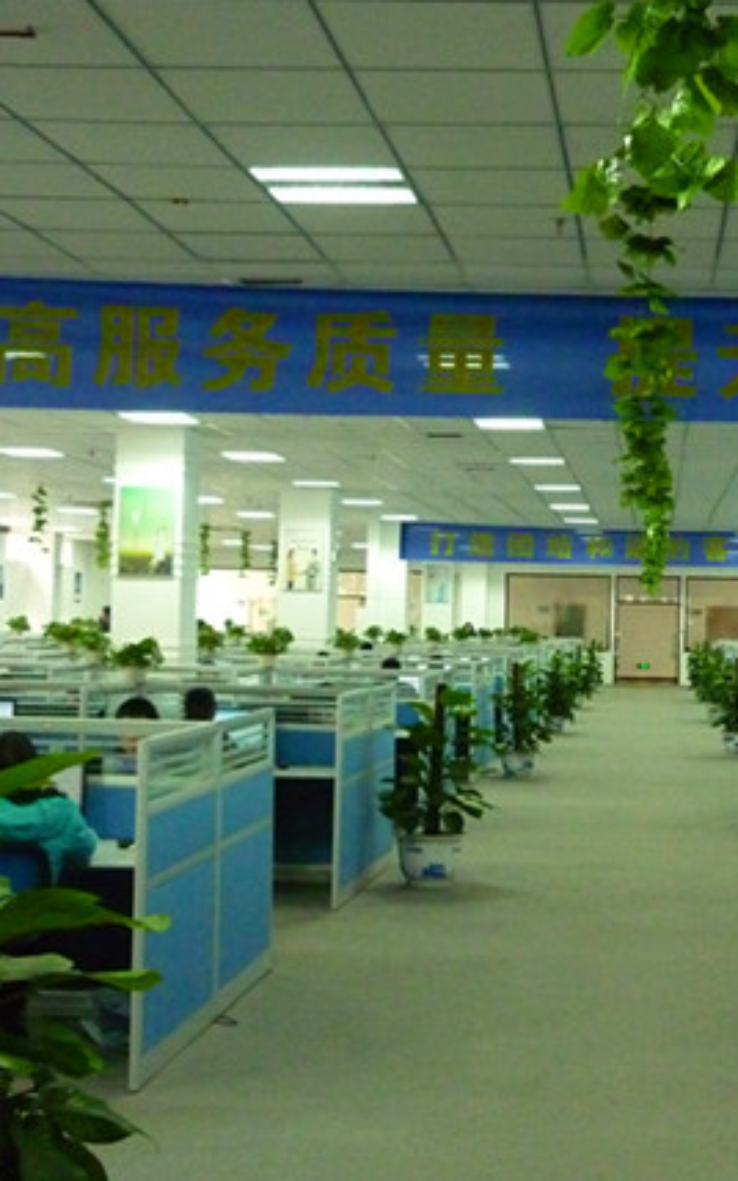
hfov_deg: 23.8
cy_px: 545
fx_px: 1706
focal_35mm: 53
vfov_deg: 38.2
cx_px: 647
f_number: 2.8
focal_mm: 5.5
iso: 800
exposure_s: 1/25
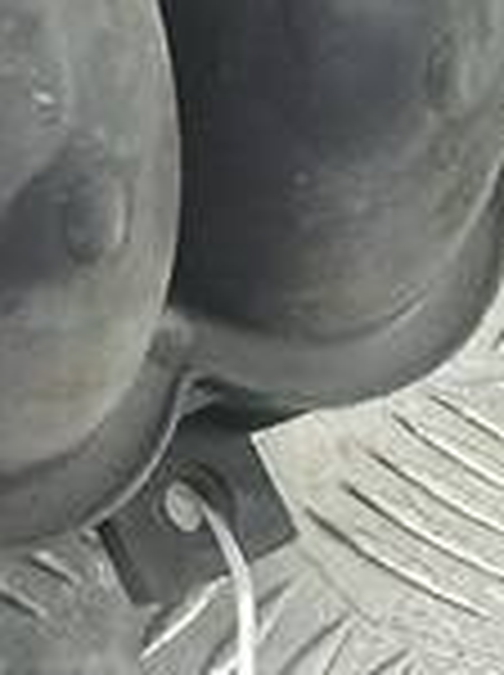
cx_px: -976
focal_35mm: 171
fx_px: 3329
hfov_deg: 7.6
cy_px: -261
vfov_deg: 11.2
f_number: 1.8
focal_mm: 4.6
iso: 200
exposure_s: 1/50
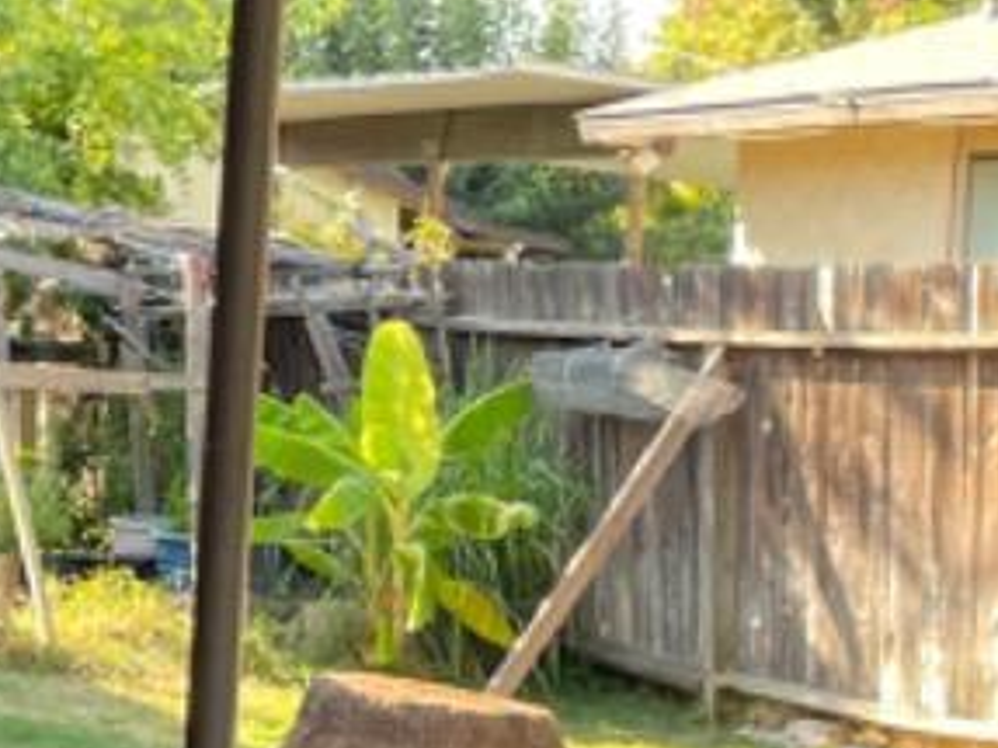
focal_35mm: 136
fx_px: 3919
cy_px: 451
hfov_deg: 14.0
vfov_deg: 10.9
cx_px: -254
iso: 32
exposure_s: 1/133
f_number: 1.6
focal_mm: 4.2
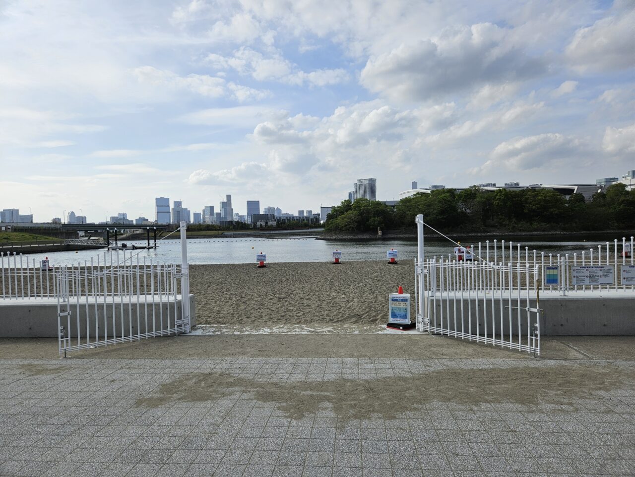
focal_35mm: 23
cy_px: 238
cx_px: 318
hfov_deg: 73.9
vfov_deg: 58.9
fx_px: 422
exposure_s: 1/3540
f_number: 1.8
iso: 25
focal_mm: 5.4
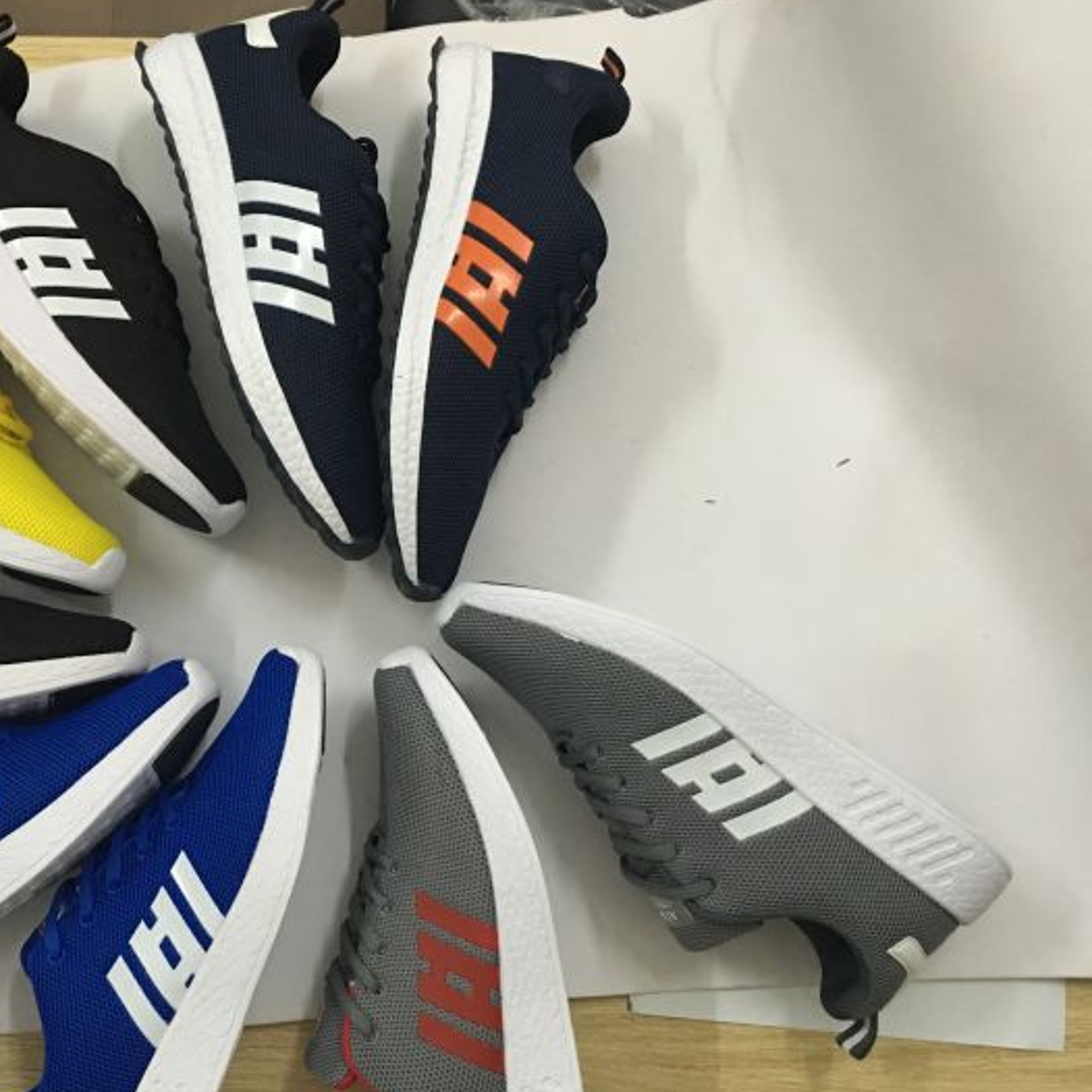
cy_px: 598
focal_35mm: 39
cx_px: 345
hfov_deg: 42.1
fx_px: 1392
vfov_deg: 42.8
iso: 100
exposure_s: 1/8
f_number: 2.2
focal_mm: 4.15
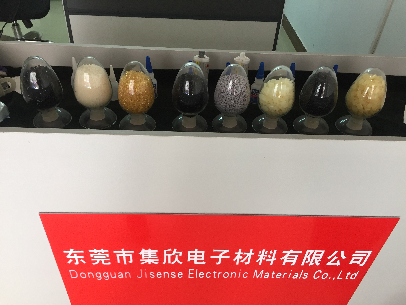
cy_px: 152
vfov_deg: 48.2
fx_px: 340
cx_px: 203
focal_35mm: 29
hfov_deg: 61.7
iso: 50
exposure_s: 1/33
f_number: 2.2
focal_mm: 4.15
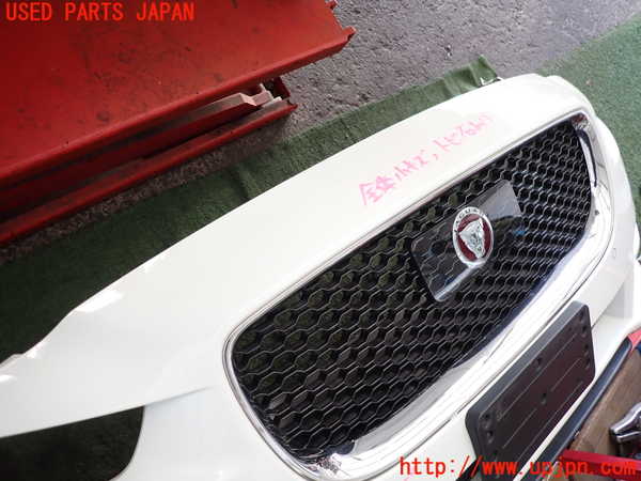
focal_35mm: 25
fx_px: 463
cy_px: 240
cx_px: 320
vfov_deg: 54.9
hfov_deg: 69.4
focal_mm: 4.5
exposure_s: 1/60
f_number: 2
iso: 160
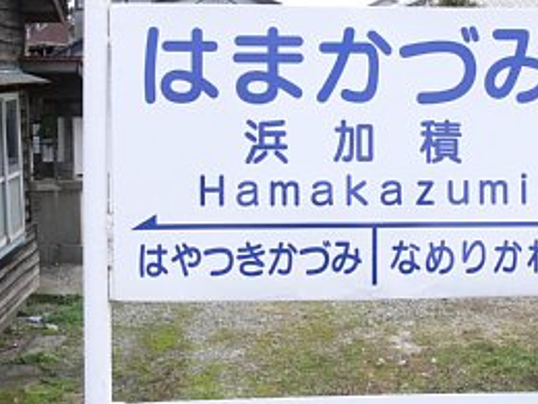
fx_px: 933
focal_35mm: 60
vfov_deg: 24.4
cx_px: 339
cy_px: 160
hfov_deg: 32.0
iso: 100
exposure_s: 1/100
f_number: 6.3
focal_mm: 8.2
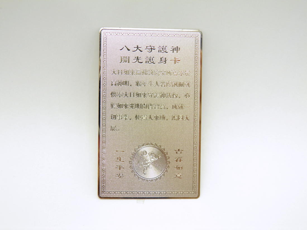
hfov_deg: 38.9
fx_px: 435
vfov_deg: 29.7
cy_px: 115
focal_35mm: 49
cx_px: 154
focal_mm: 8.9
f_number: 3.5
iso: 80
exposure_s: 1/40
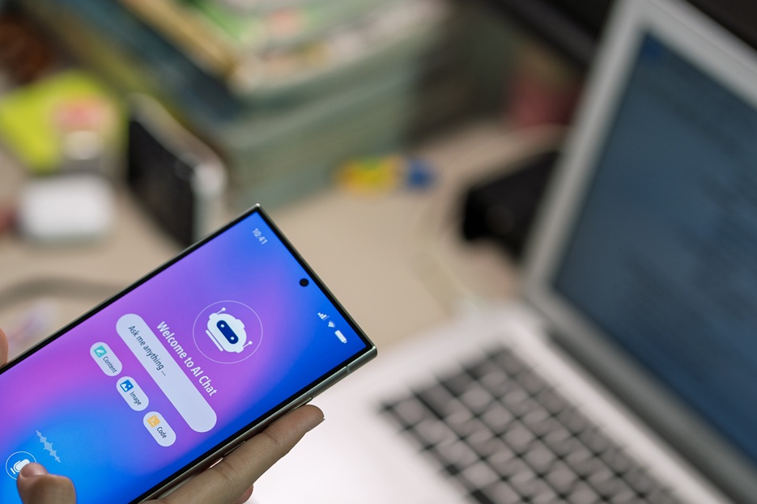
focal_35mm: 107
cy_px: 485
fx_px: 2249
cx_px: 185
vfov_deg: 12.7
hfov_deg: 19.0
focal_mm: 50
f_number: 1.8
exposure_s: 1/125
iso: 100
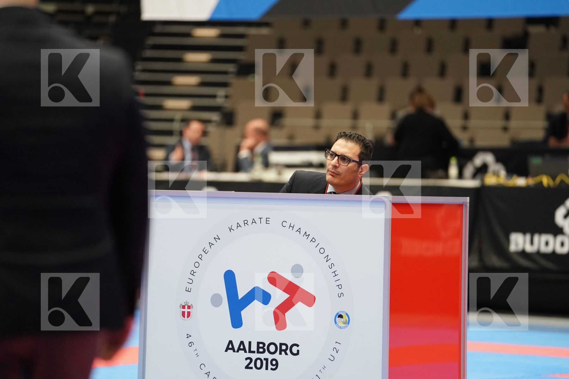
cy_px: 190
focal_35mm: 200
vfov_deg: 6.9
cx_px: 284
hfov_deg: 10.3
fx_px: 3161
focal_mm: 200
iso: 2000
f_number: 2.8
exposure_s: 1/500
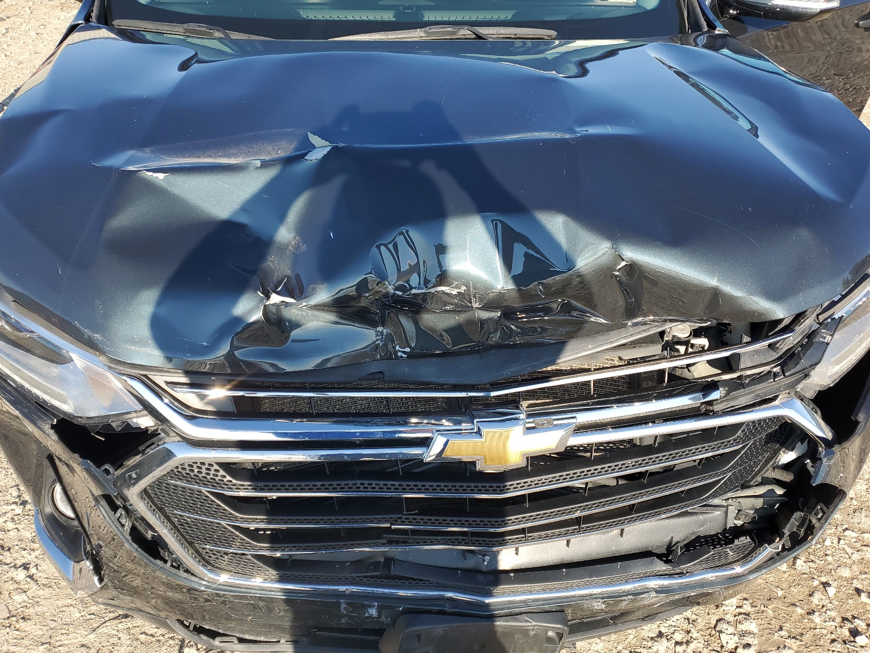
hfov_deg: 65.3
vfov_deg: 51.4
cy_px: 316
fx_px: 679
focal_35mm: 27
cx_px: 433
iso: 50
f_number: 1.5
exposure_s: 1/1111
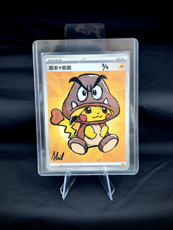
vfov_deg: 39.7
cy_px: 115
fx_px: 320
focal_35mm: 48
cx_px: 86
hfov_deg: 30.3
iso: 400
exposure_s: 1/40
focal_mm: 6.76
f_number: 1.78
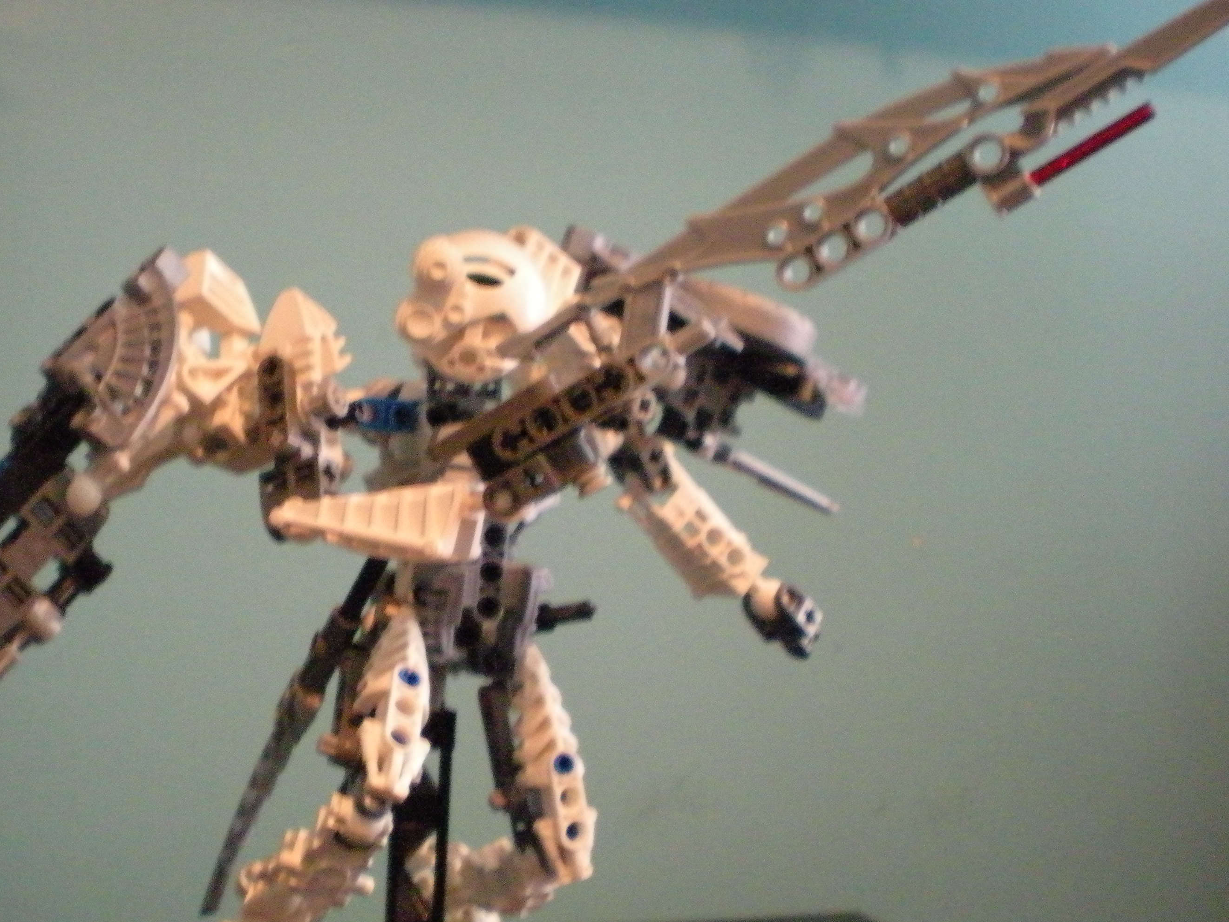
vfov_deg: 30.8
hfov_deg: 40.2
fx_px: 1669
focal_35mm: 47
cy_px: 522
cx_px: 484
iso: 800
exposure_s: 1/6.6
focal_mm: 6.3
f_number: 3.1
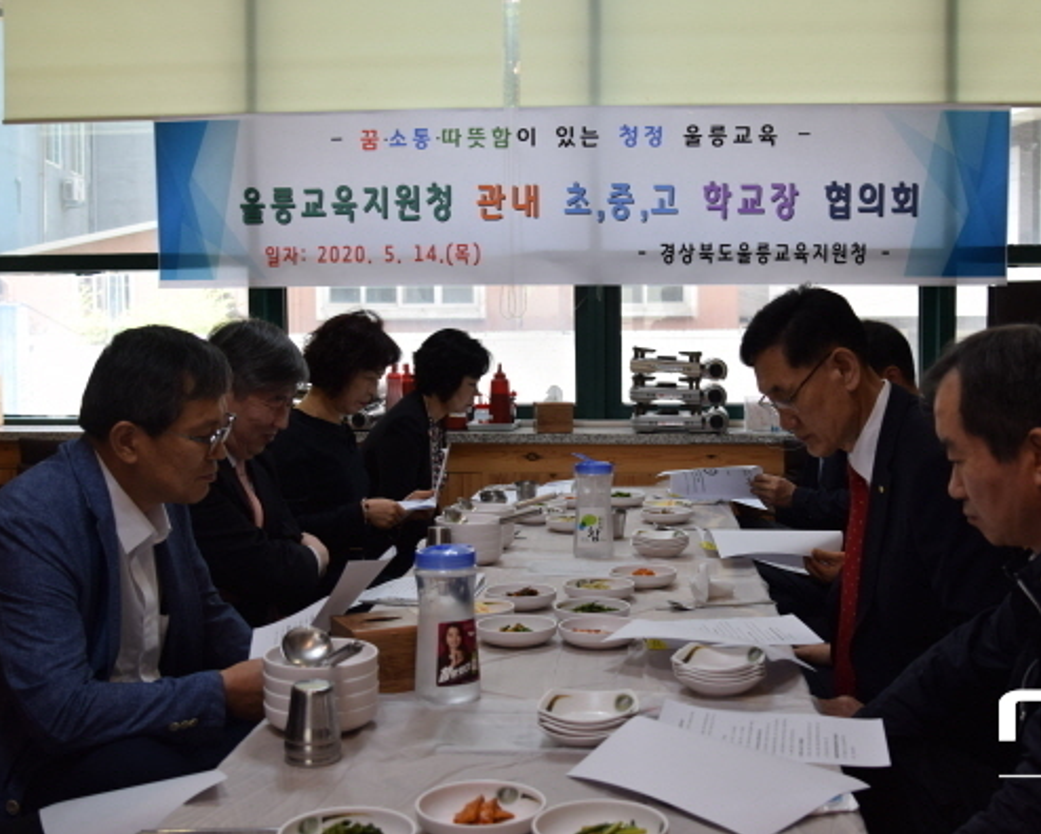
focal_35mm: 41
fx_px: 1264
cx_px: 577
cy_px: 417
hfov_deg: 44.7
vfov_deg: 36.5
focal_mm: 24
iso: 100
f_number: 4
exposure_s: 1/40
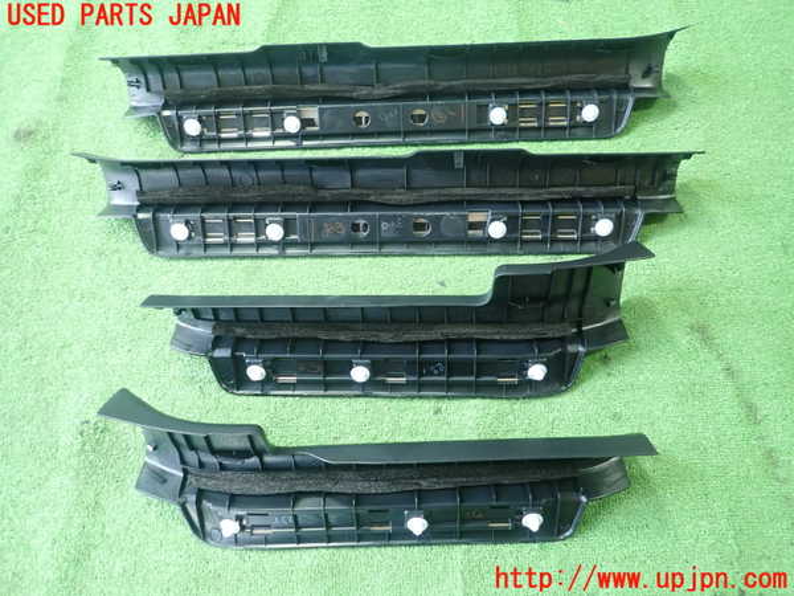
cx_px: 397
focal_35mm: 25
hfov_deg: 69.4
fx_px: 573
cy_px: 298
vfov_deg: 54.9
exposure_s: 1/30
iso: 200
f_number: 2
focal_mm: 4.5
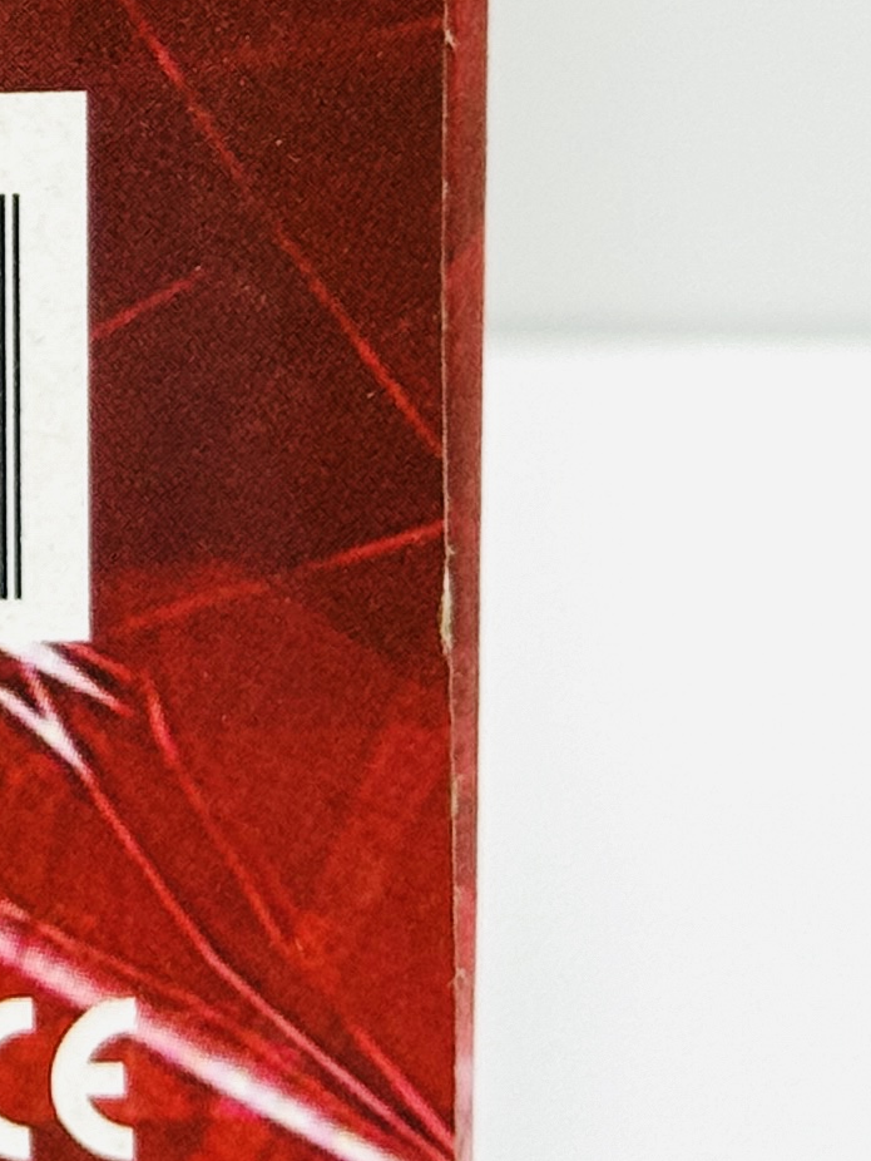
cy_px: -69
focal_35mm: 209
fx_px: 7009
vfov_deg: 9.4
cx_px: -551
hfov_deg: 7.0
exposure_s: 1/100
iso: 80
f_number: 1.78
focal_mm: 6.76
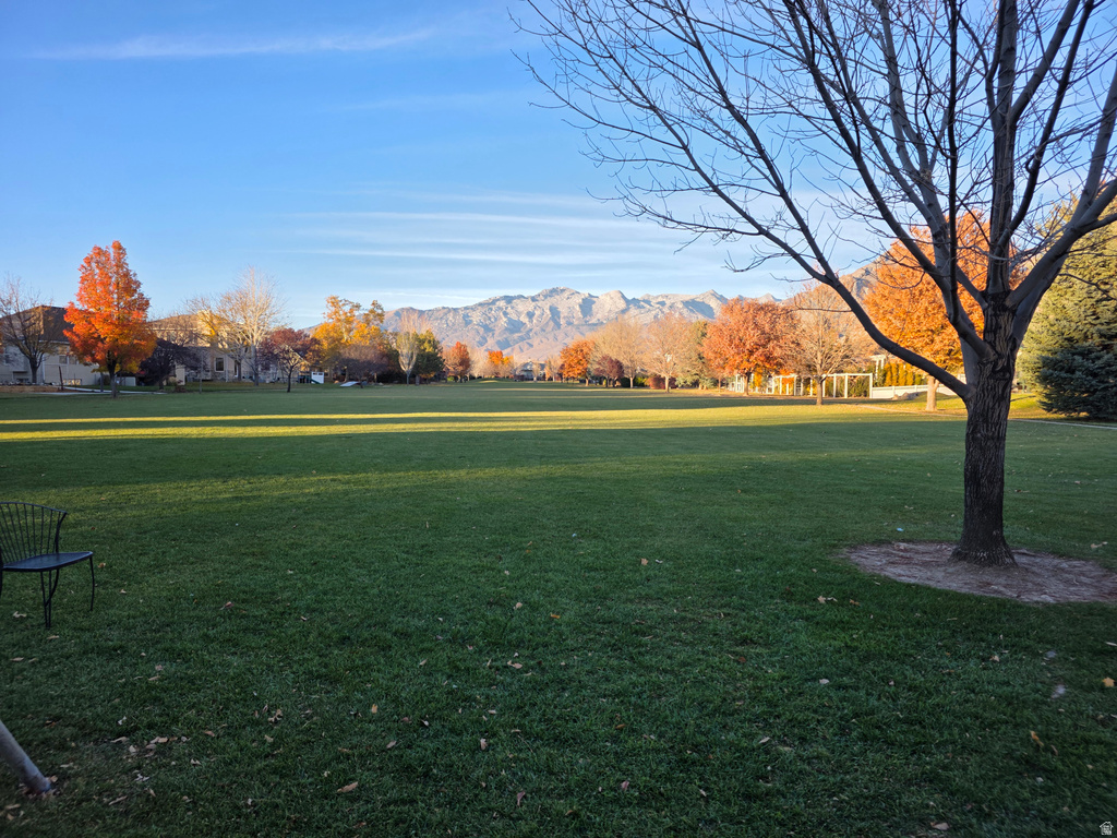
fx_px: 742
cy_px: 419
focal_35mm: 23
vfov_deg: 58.9
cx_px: 558
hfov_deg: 73.9
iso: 80
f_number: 1.7
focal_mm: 6.3
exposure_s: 1/1318
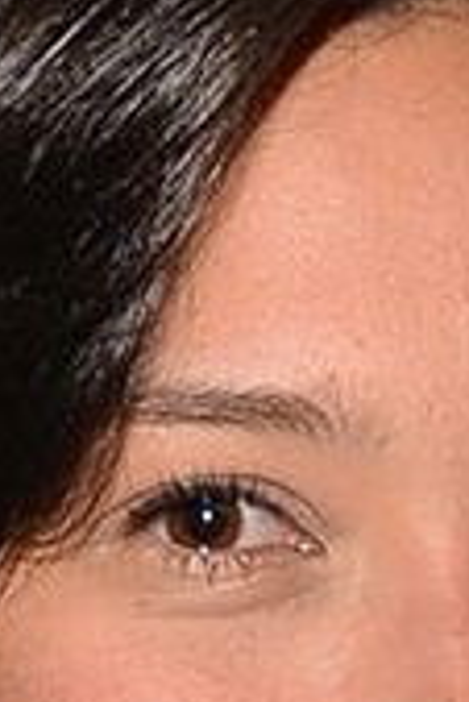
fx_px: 2769
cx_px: 4
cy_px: 1126
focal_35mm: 142
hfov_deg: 9.6
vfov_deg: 13.4
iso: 800
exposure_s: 1/30
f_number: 5.6
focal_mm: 32
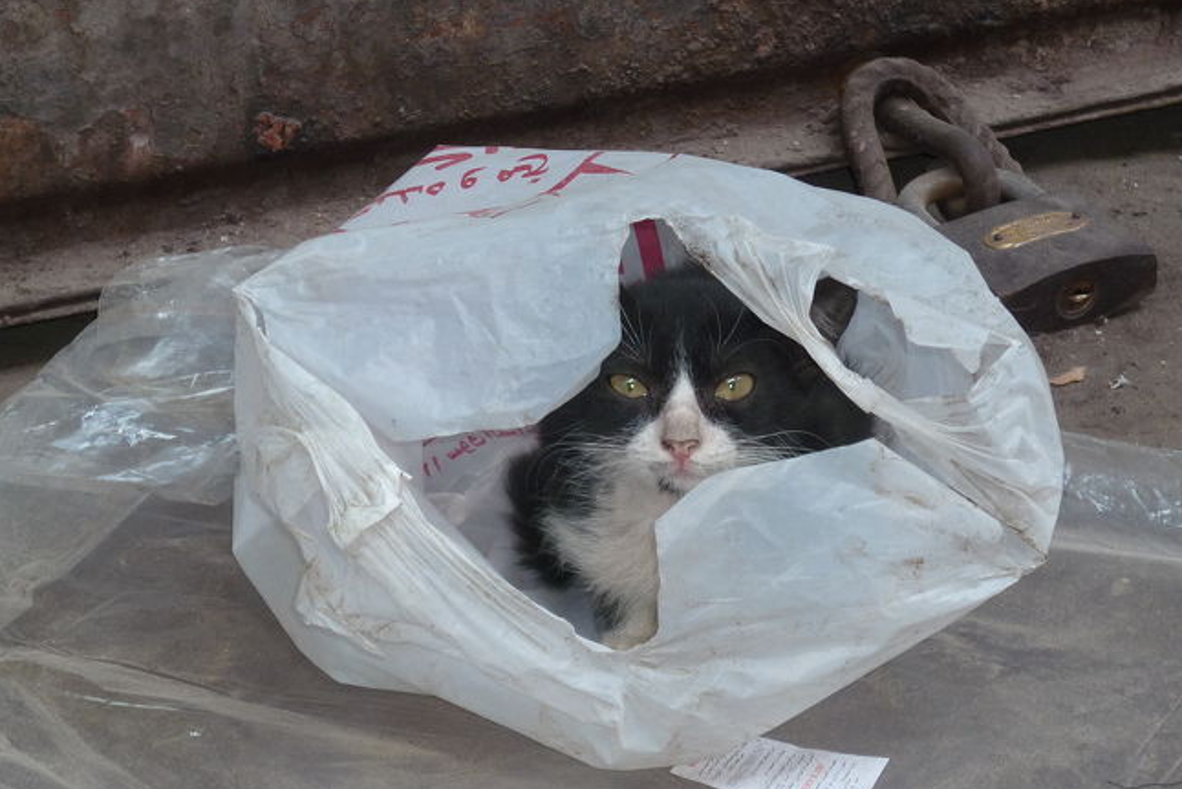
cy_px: 394
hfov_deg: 12.9
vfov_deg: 8.6
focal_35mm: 159
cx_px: 591
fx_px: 5221
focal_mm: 17.7
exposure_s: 1/50
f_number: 5.1
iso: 100
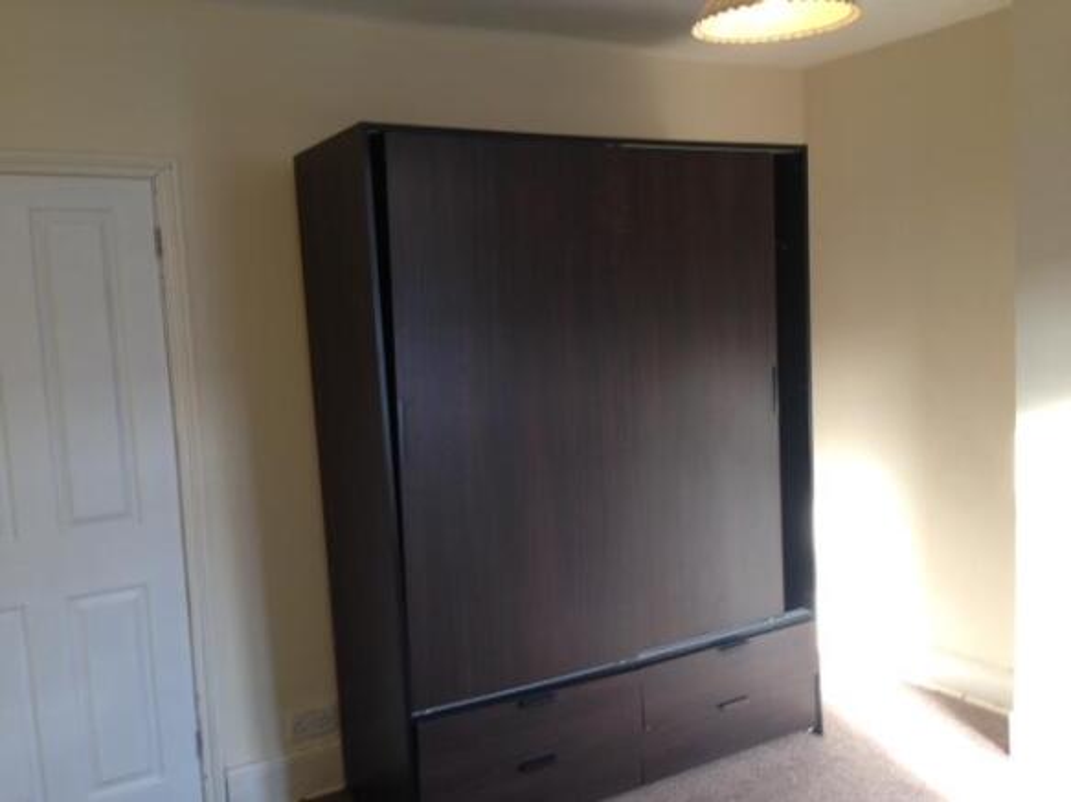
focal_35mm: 33
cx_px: 536
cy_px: 401
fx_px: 1021
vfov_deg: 42.9
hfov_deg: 55.4
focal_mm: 4.12
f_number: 2.4
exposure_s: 1/24
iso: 50
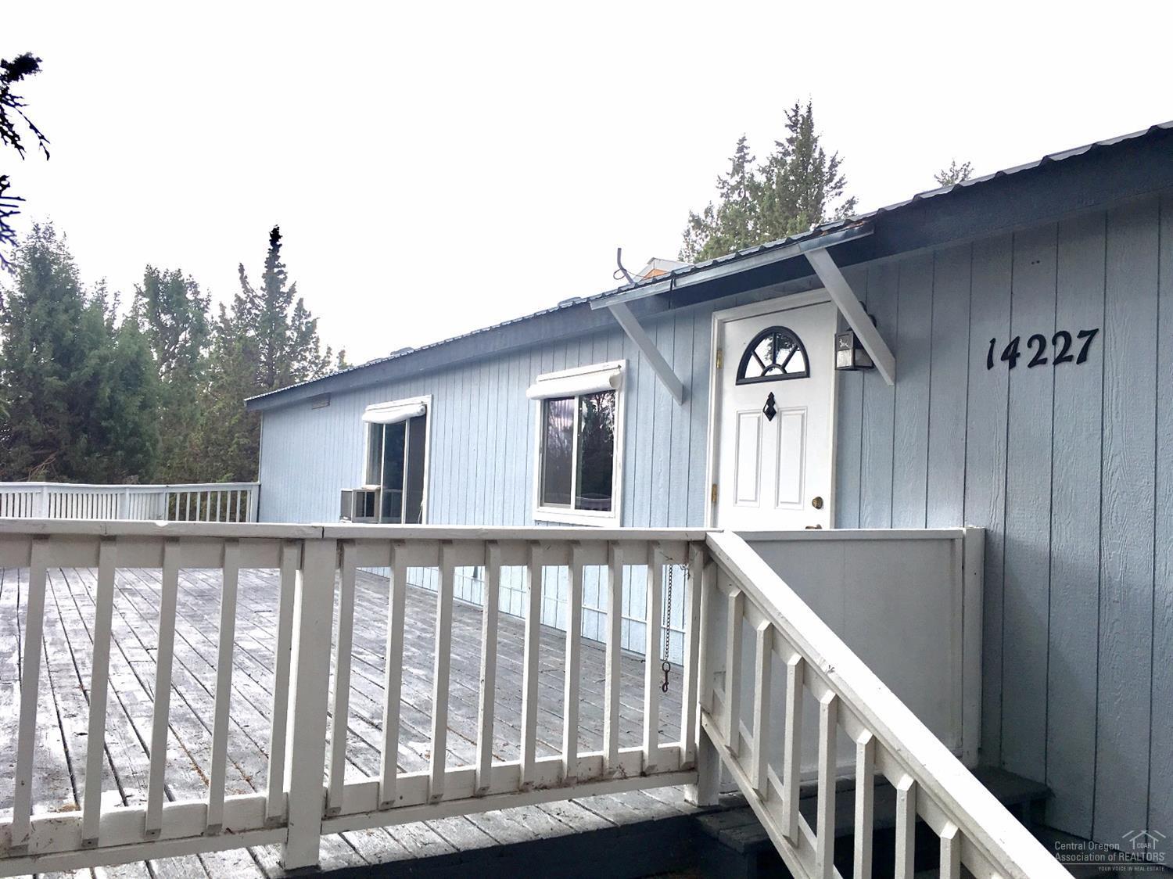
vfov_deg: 48.2
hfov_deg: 61.7
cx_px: 586
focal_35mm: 29
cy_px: 440
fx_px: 982
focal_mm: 4.15
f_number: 2.2
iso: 25
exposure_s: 1/523
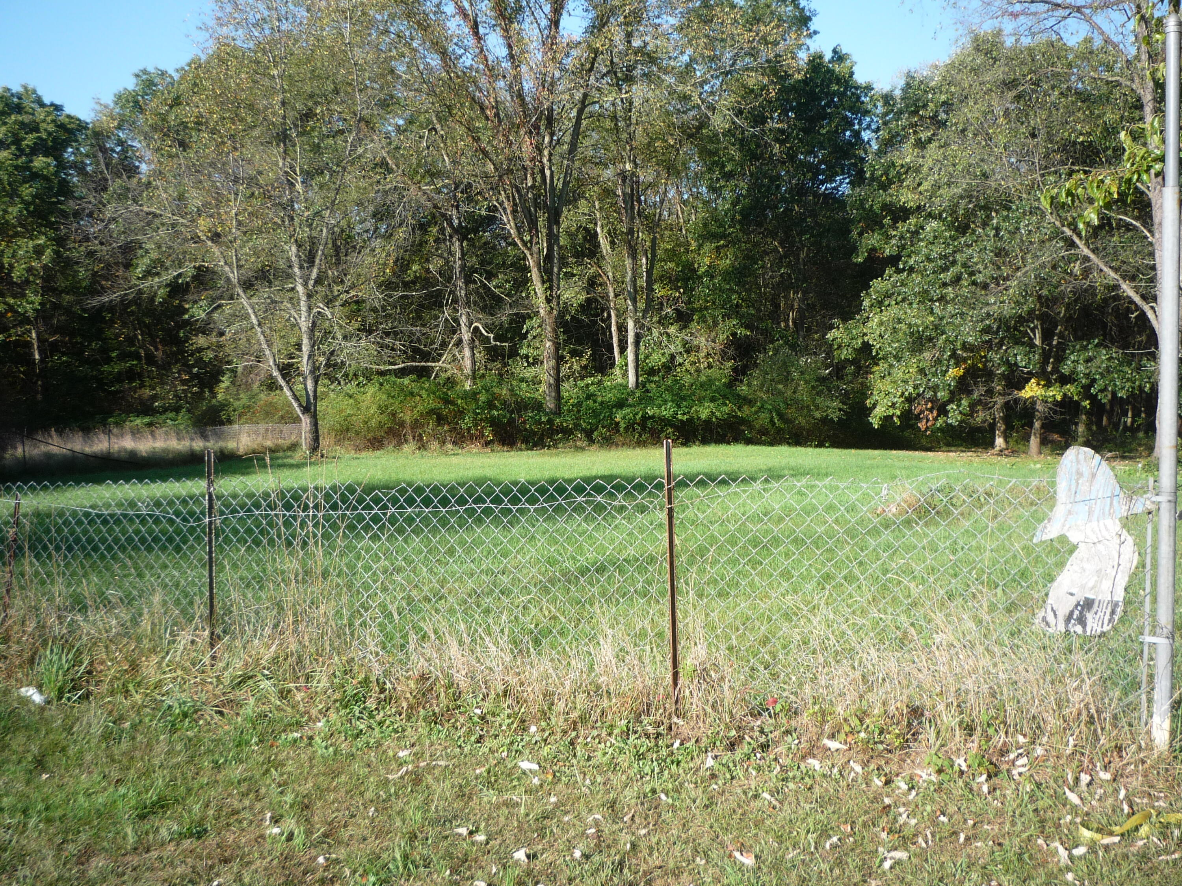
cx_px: 591
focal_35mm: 32
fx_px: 1093
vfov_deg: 44.2
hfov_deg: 56.8
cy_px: 443
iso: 100
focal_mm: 5.2
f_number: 4
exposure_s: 1/200
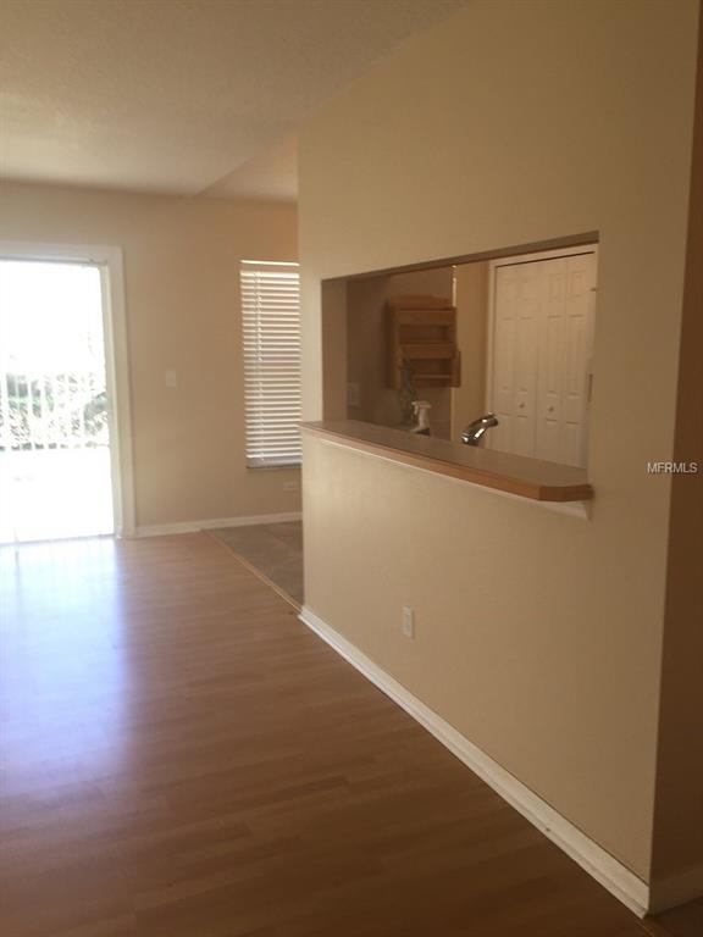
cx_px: 352
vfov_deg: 61.7
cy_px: 468
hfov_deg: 48.2
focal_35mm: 29
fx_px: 785
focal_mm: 4.15
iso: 32
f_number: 2.2
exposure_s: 1/60
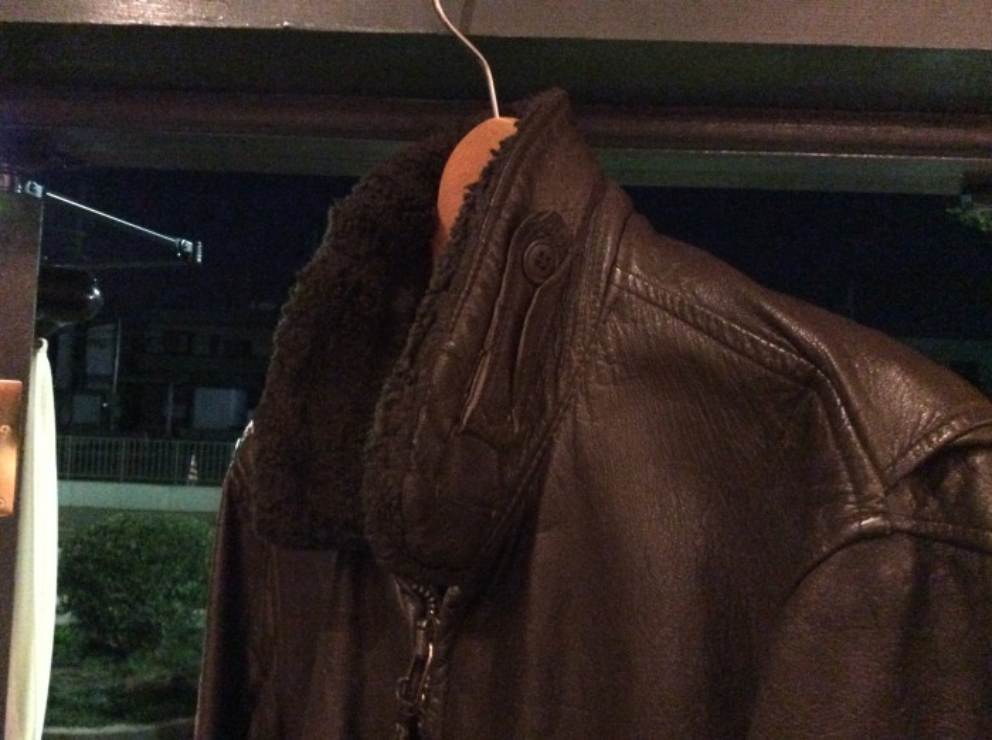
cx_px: 496
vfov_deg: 44.0
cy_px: 370
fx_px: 915
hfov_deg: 56.9
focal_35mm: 32
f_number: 2.4
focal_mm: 3.3
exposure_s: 1/17
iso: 800
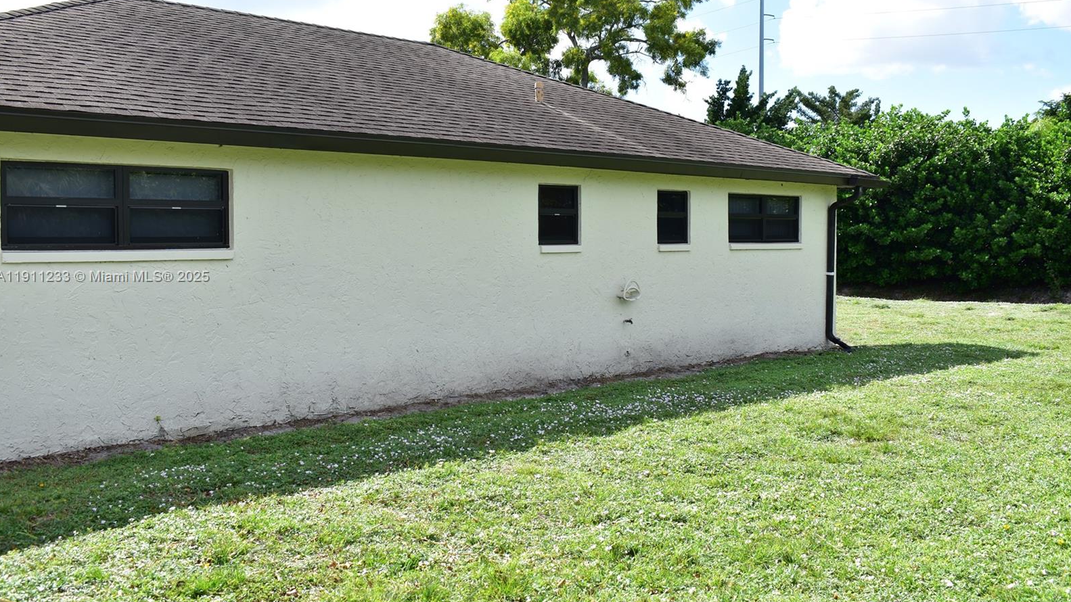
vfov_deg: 32.4
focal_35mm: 37
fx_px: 1037
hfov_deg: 54.6
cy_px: 277
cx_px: 534
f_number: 7.1
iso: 100
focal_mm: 23
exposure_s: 1/200
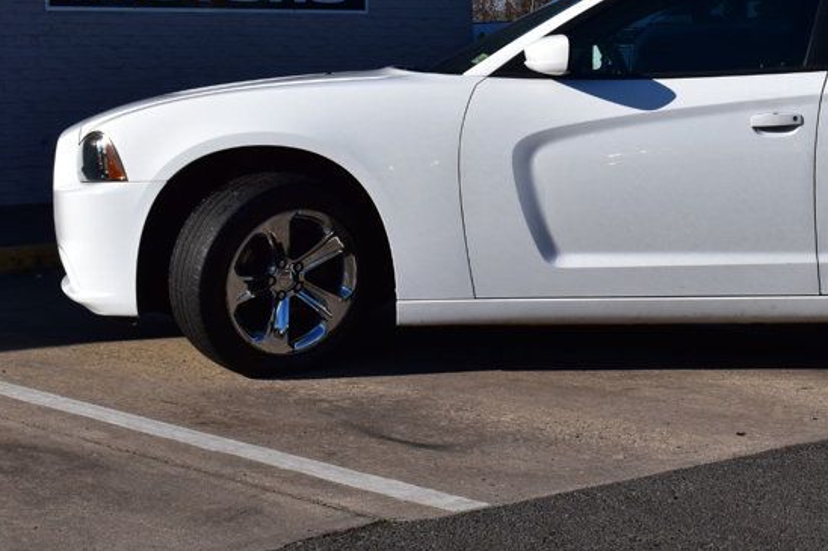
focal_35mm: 87
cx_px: 721
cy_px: 113
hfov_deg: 22.9
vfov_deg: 15.6
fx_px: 1999
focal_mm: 31
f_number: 11
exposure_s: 1/500
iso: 200
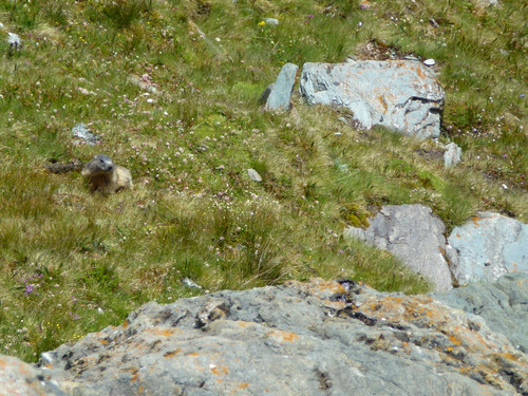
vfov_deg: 3.5
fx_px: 6452
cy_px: 198
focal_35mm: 423
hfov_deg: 4.7
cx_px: 264
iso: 100
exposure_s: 1/320
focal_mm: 68.8
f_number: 5.9
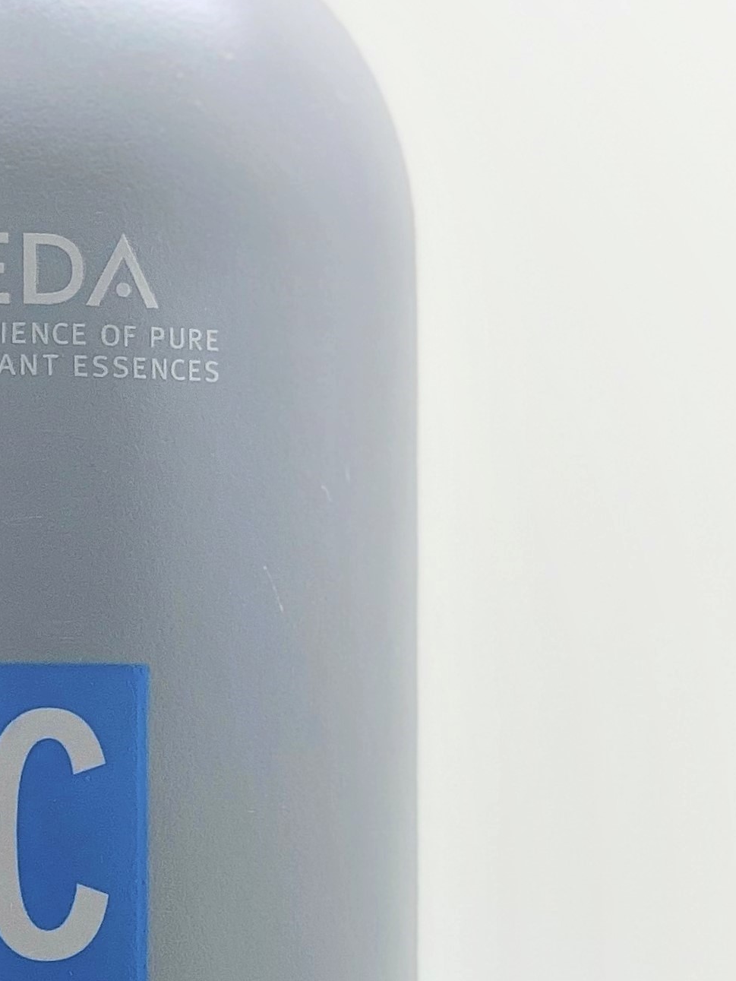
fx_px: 4449
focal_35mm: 157
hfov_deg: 9.4
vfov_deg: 12.4
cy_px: 956
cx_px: -9
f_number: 2
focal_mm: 6
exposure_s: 1/120
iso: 20
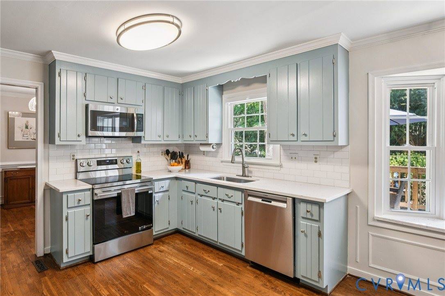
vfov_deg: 61.9
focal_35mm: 20
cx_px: 222
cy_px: 148
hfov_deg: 84.0
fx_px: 247
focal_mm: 20
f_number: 8
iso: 320
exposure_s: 1/8
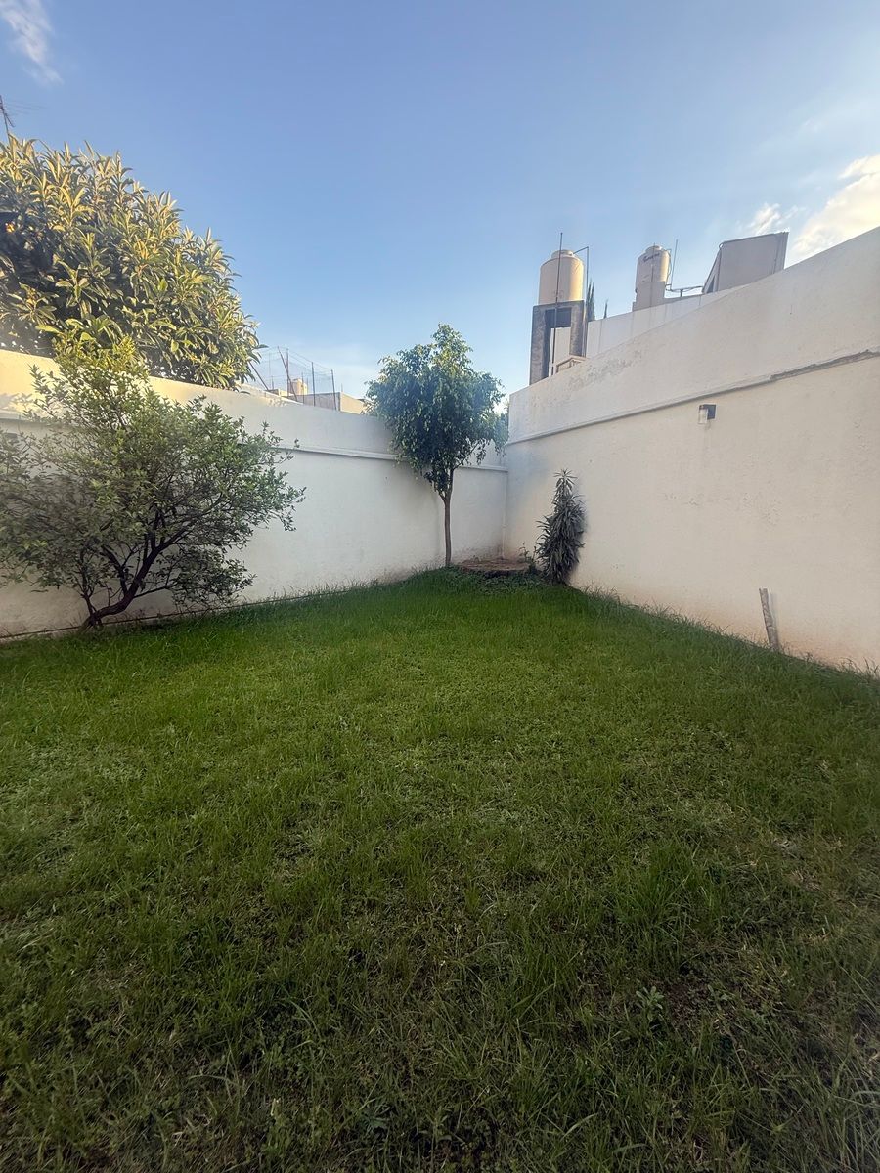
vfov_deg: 102.1
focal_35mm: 14
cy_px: 586
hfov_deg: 85.7
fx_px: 475
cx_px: 440
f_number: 2.2
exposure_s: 1/308
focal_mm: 2.22
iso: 64
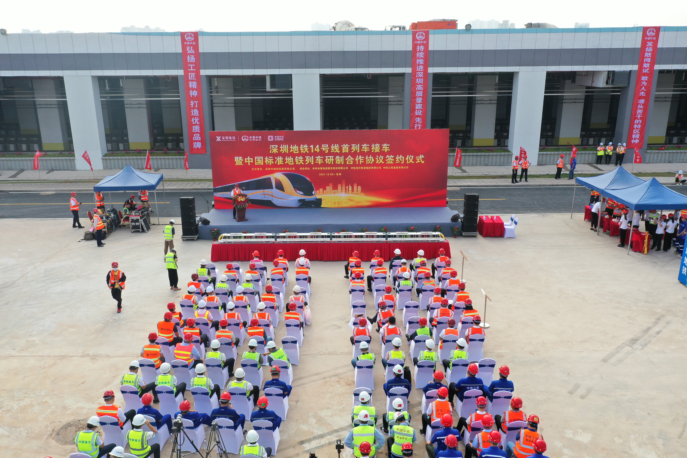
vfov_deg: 45.0
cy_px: 234
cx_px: 336
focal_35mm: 29
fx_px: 553
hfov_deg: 63.7
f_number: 5
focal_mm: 10.26
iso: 100
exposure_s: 1/240
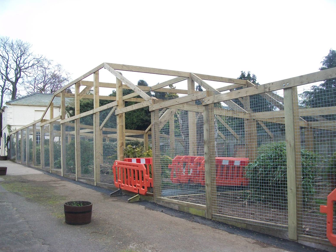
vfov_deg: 42.9
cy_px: 129
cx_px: 165
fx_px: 320
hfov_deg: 55.3
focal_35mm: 33
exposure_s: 1/500
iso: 131
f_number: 2.9
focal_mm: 5.7
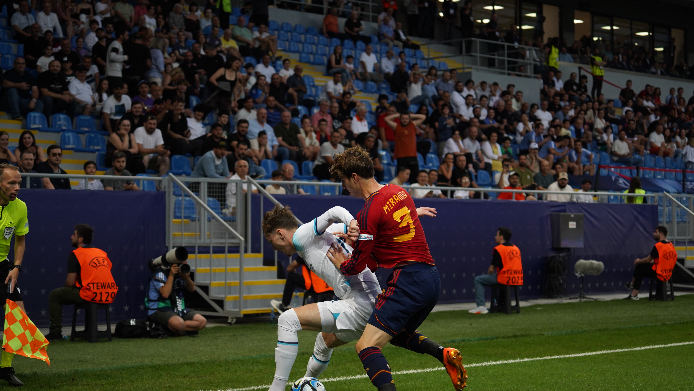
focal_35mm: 79
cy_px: 223
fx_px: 1454
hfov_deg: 26.8
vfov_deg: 15.3
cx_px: 369
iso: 2000
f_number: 4
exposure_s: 1/1000
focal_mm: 70
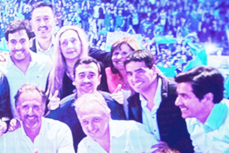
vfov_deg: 2.0
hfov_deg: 3.1
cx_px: 81
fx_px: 4300
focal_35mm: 676
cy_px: 122
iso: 800
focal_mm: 200
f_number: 2.8
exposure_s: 1/320
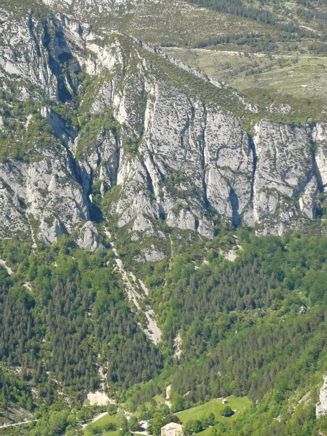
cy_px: 176
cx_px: 81
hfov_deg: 15.0
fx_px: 1235
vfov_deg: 20.0
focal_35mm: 98
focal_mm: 9.6
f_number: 4
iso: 100
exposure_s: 1/400
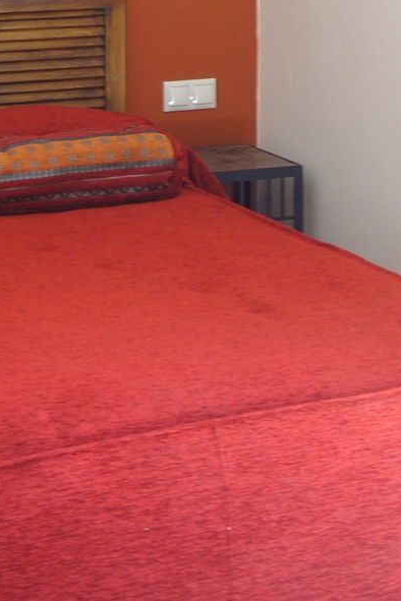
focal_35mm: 107
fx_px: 1788
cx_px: 160
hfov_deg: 12.8
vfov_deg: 18.6
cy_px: 6
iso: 50
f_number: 2.8
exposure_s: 1/15
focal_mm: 7.8
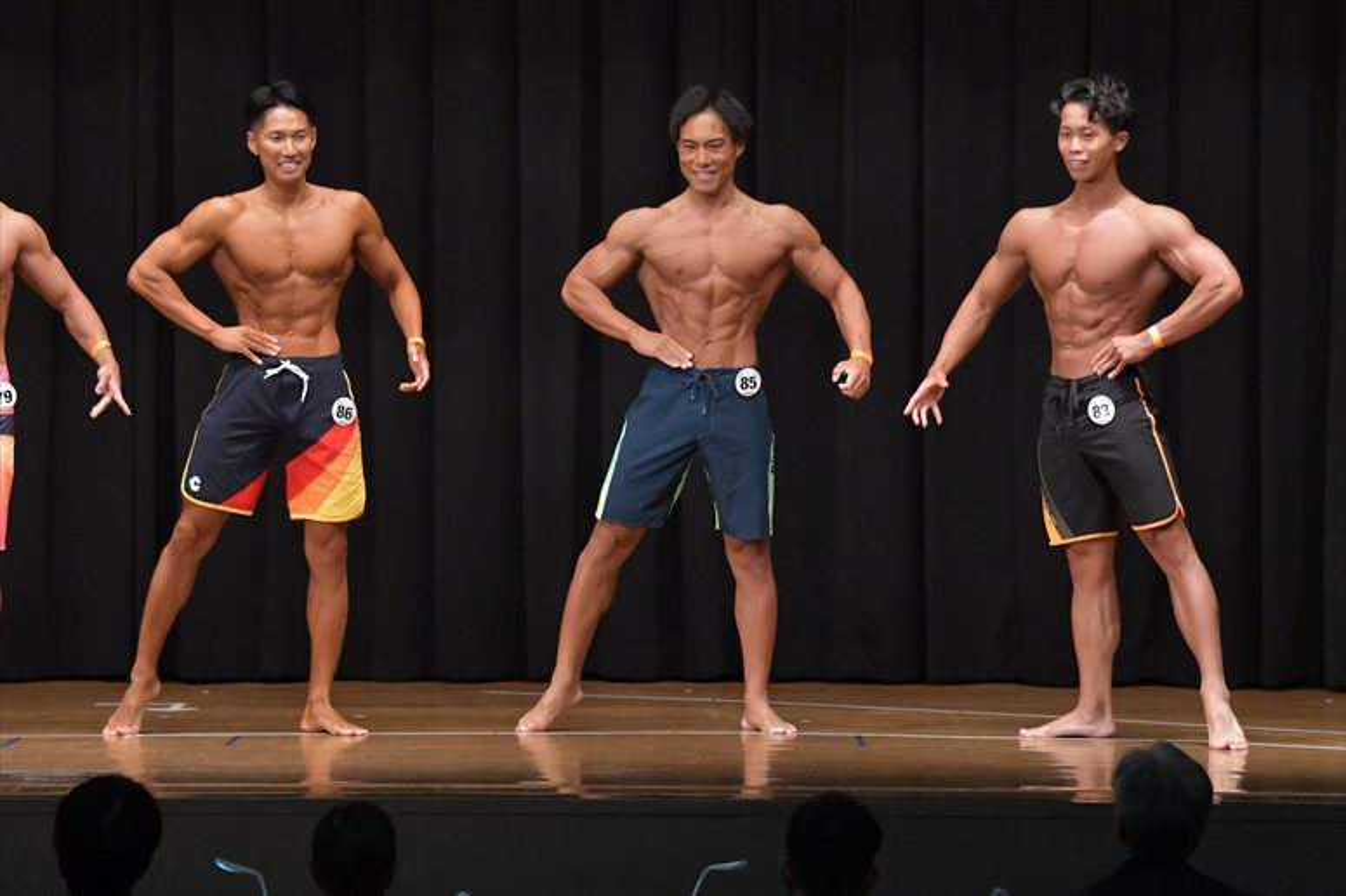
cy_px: 448
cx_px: 673
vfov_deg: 7.3
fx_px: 6988
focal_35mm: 187
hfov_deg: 11.0
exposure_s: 1/400
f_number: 5.6
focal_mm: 125
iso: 6400
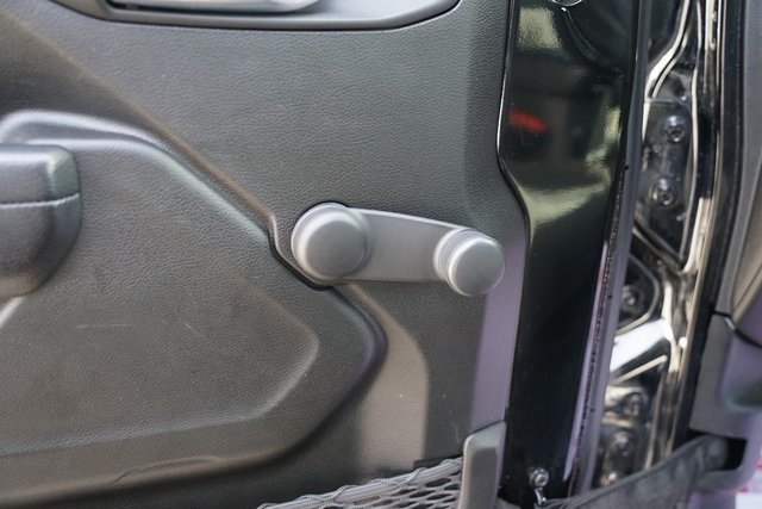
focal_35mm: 38
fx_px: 804
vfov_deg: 35.1
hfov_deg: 50.7
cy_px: 254
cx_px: 381
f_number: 4
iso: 1600
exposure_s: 1/160
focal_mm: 38
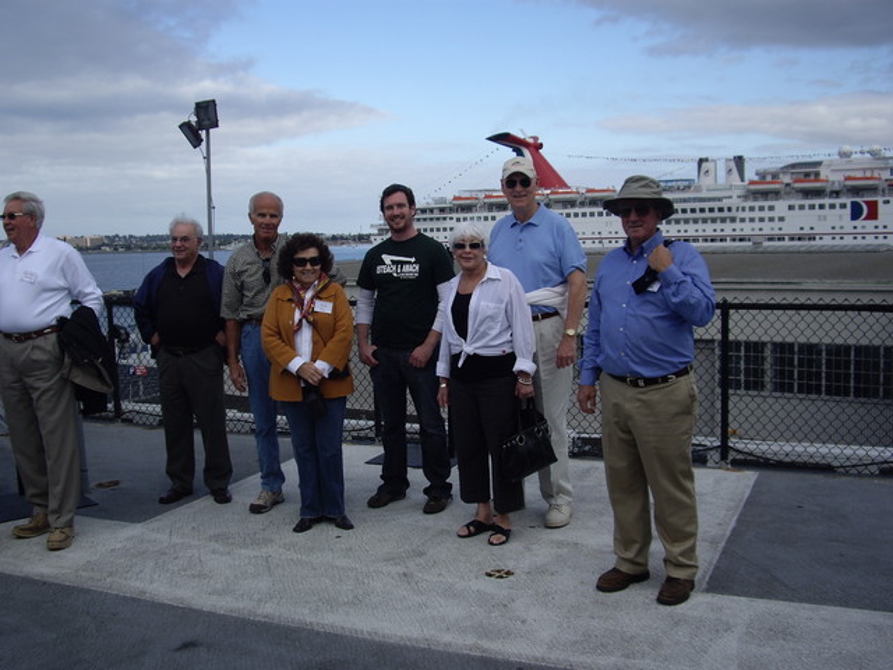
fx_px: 980
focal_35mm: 38
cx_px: 446
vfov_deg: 37.7
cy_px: 335
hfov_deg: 49.0
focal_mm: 7.9
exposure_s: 1/160
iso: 50
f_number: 5.6
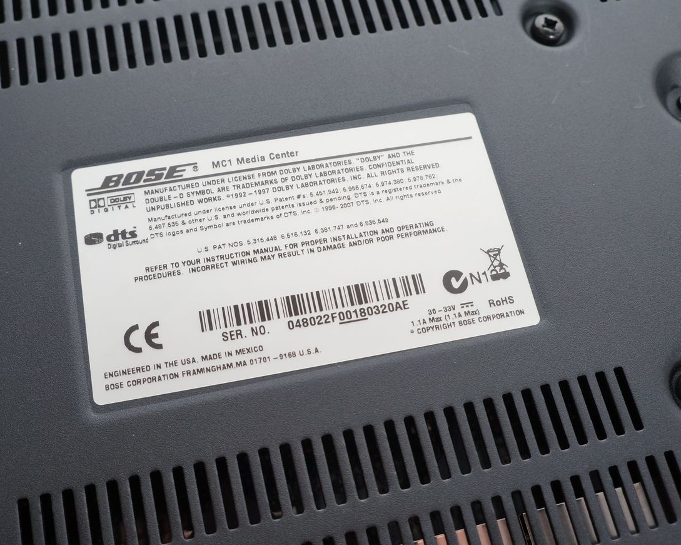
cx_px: 325
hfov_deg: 49.6
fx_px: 737
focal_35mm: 37
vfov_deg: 40.5
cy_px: 266
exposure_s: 1/13
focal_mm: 21
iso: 200
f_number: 5.6
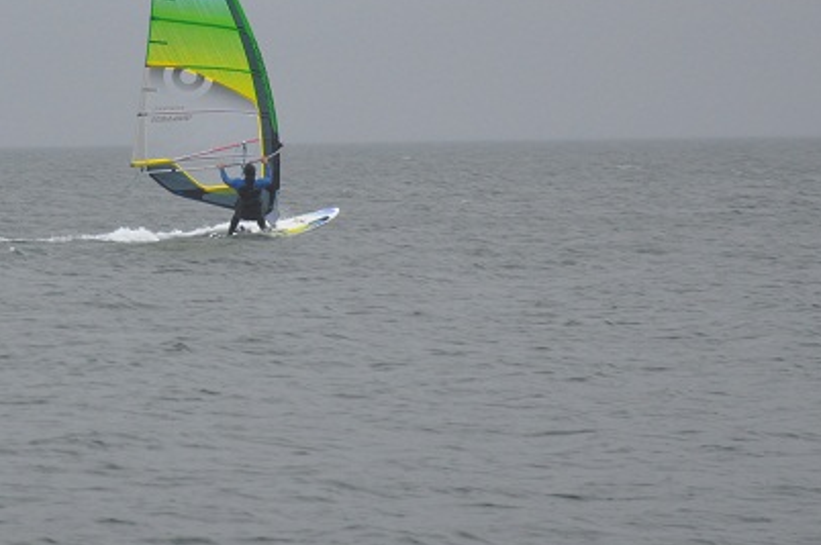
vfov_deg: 4.1
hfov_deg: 6.1
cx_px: 186
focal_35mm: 336
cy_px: 96
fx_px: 7655
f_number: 5.6
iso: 400
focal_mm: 105
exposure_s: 1/125
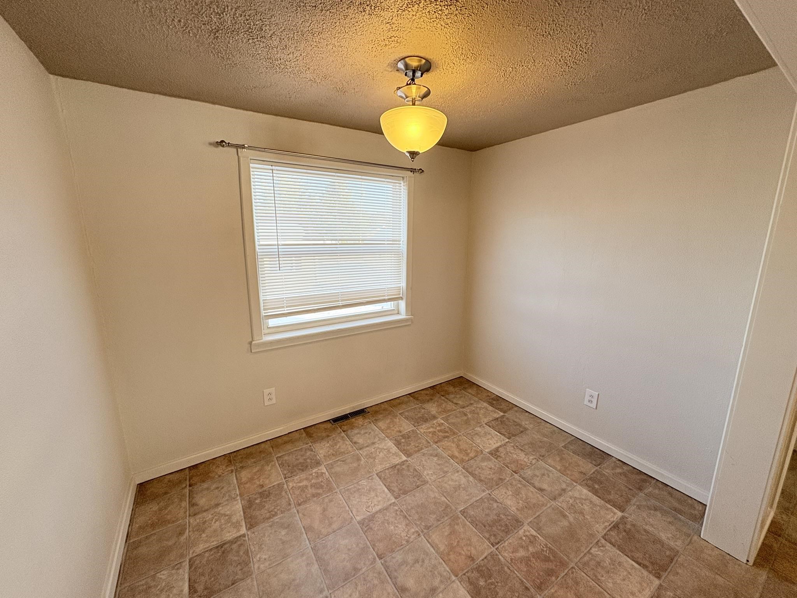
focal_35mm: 14
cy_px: 299
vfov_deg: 85.7
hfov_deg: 102.1
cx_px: 398
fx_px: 322
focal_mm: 2.22
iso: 80
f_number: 2.2
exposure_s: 1/121
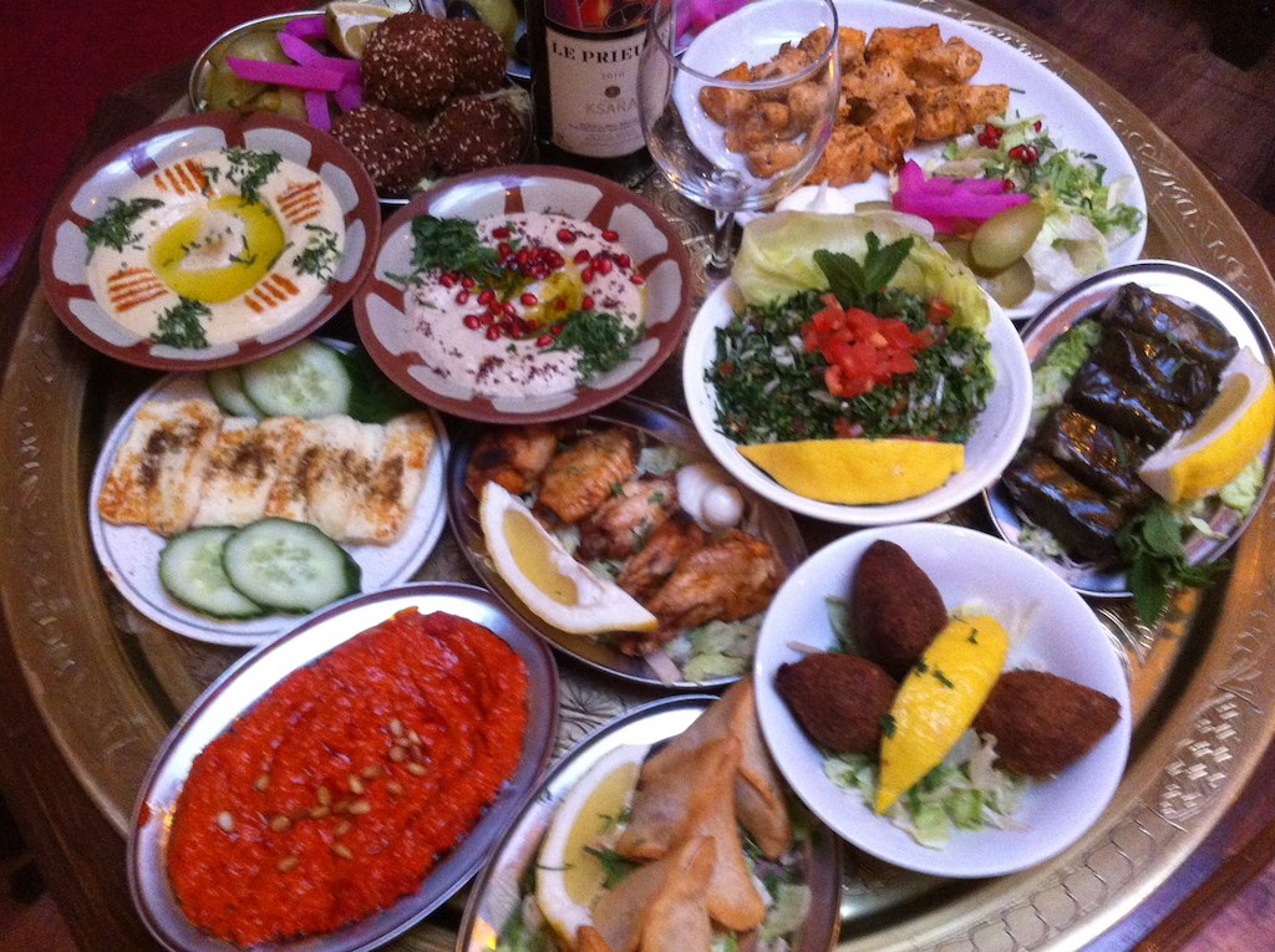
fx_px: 1287
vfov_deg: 40.6
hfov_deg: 52.7
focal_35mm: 35
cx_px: 638
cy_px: 476
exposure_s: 1/15
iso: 500
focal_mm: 3.85
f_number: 2.8
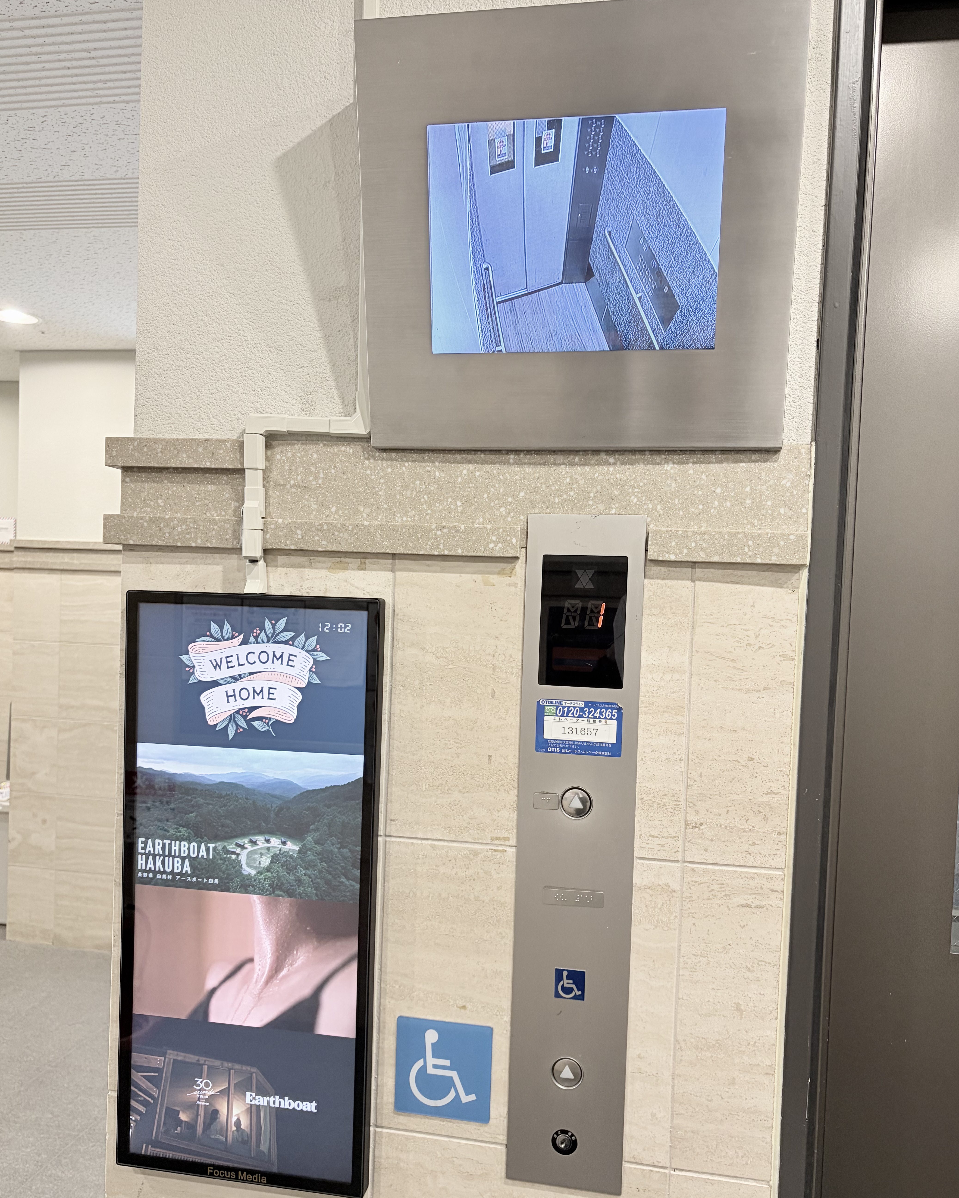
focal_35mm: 28
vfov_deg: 62.2
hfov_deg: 51.5
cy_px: 636
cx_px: 488
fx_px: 993
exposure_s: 1/60
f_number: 1.6
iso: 160
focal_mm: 5.96
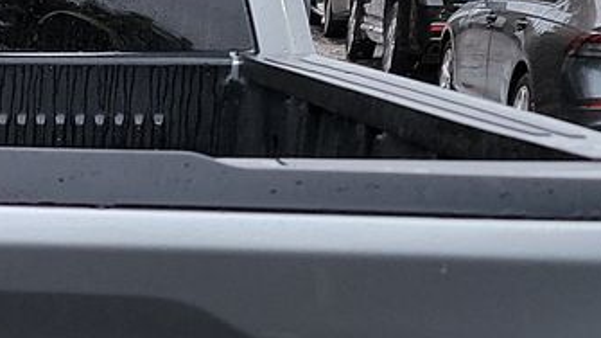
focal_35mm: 125
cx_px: -422
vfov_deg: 9.5
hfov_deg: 15.2
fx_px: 1991
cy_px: 482
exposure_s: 1/59
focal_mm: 6.7
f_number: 1.8
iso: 177
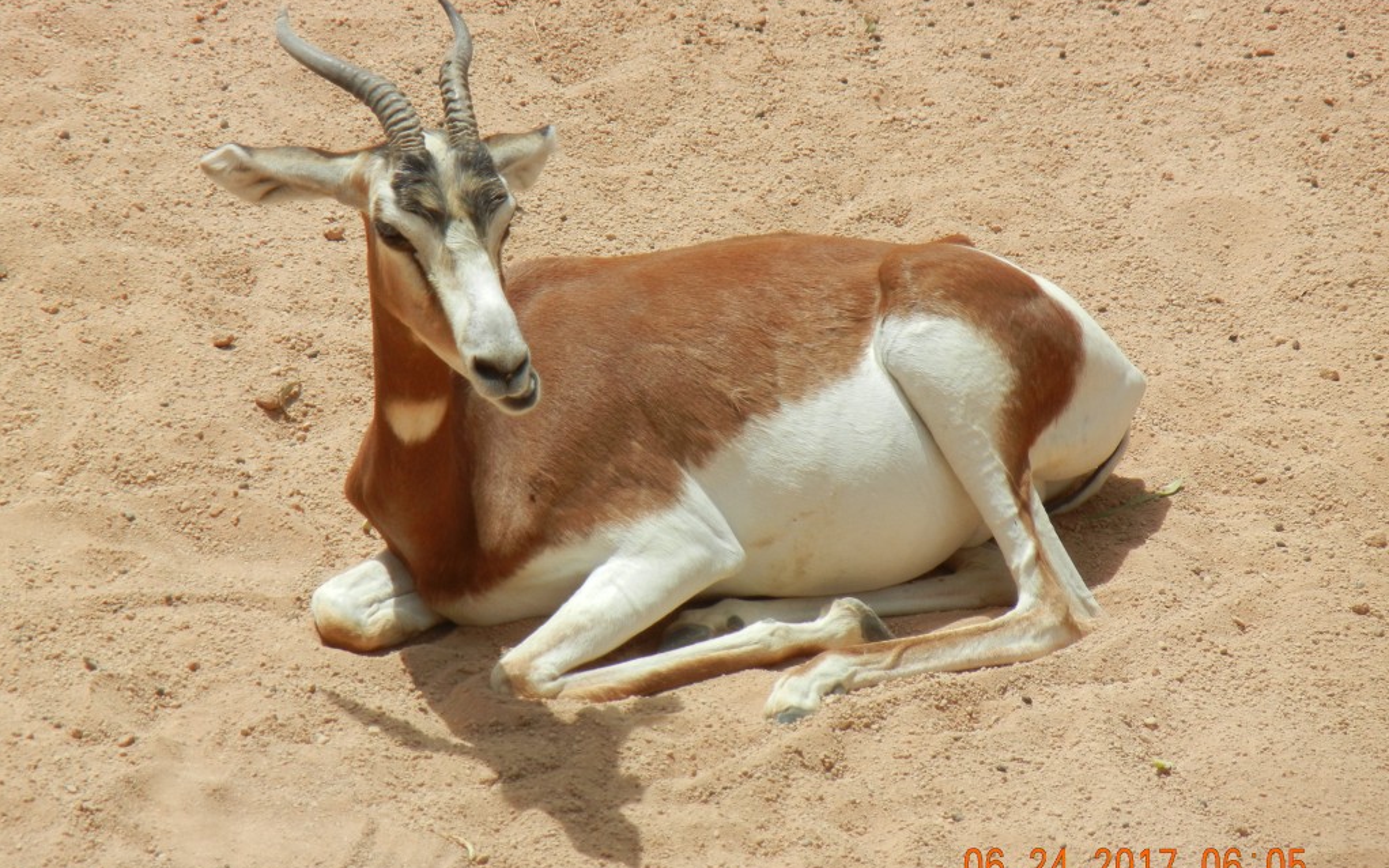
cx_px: 695
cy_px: 452
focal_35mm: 319
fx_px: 12075
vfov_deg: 4.1
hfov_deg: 6.6
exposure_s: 1/621
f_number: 5.6
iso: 160
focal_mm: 54
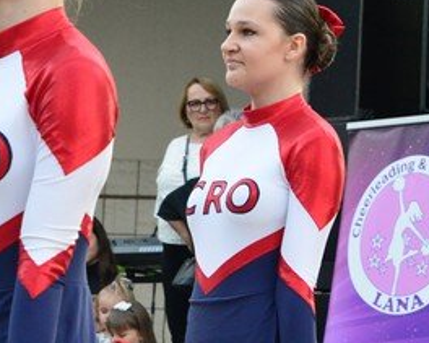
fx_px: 2576
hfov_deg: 9.5
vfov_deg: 7.6
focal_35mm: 203
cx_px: 214
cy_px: 122
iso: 4000
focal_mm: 68
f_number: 8
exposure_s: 1/250
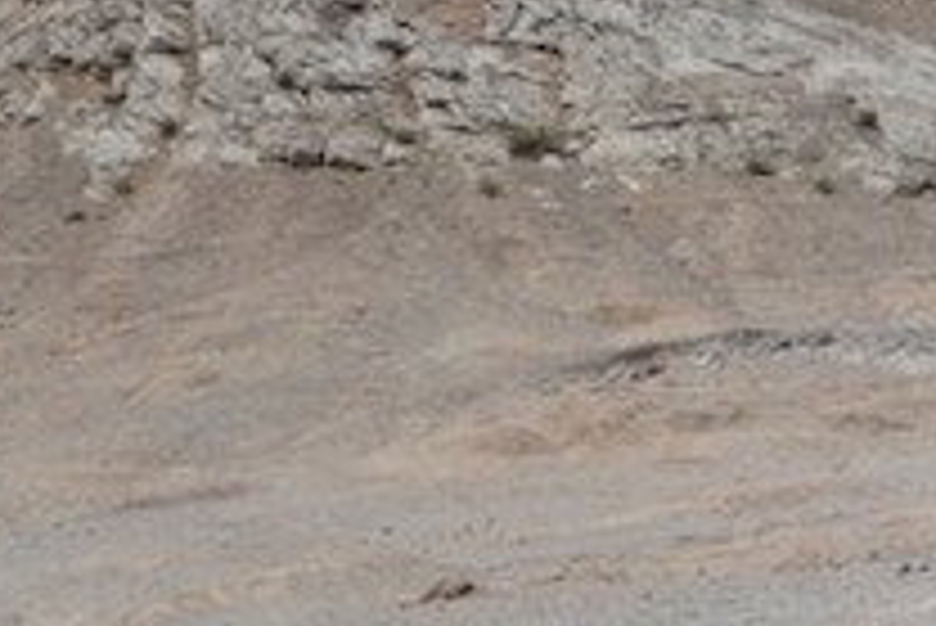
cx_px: 1161
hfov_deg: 11.7
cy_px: 142
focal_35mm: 172
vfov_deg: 8.0
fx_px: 4475
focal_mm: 35
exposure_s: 1/1250
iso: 2000
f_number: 22
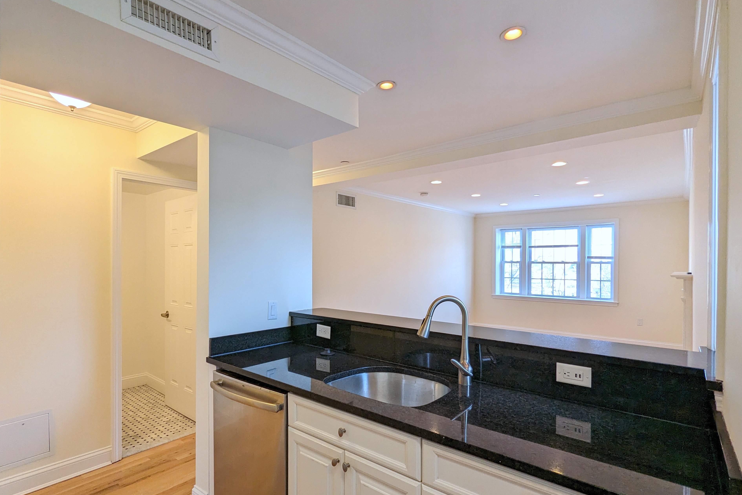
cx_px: 357
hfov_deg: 90.0
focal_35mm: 18
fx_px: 371
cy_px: 265
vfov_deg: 67.3
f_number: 2.2
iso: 60
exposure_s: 1/76.5
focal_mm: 2.35
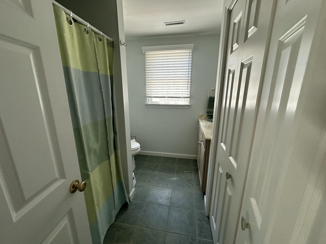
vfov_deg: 85.7
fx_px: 132
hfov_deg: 102.1
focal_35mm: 14
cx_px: 163
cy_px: 122
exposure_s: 1/99
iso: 320
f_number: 2.2
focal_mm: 2.22
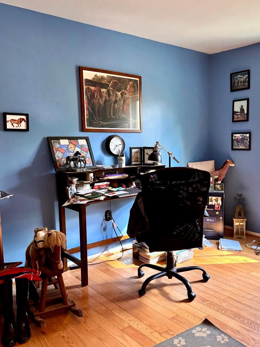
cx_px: 158
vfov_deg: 58.3
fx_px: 310
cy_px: 181
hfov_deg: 45.2
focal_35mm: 31
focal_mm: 6.76
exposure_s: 1/60
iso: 640
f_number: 1.78
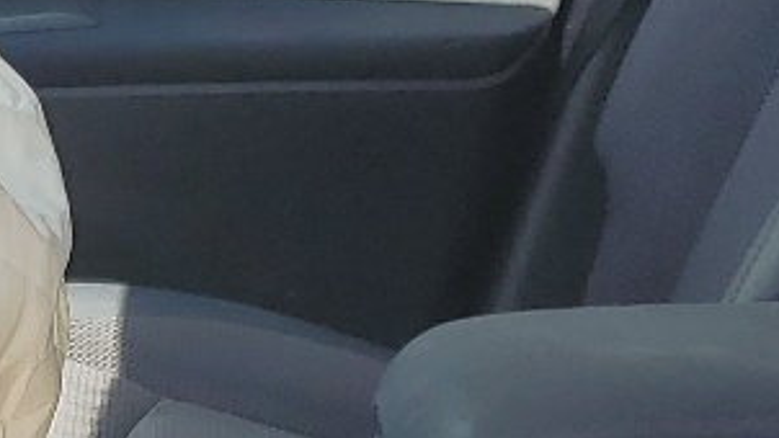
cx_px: -88
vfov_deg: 8.0
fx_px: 3099
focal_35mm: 150
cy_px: 585
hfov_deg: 14.0
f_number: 1.5
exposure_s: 1/667
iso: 50
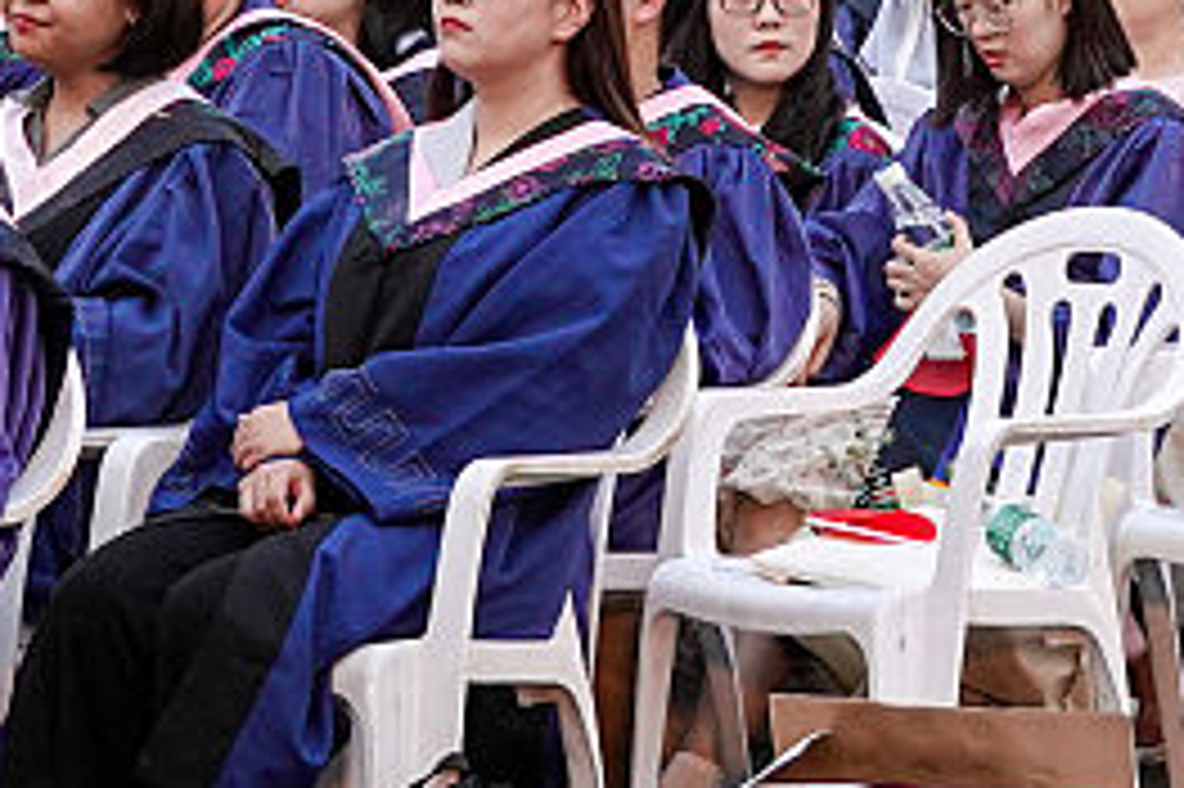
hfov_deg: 8.5
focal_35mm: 242
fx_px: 7954
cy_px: -459
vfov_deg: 5.6
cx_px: 1170
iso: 400
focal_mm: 19.43
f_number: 4
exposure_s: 1/80
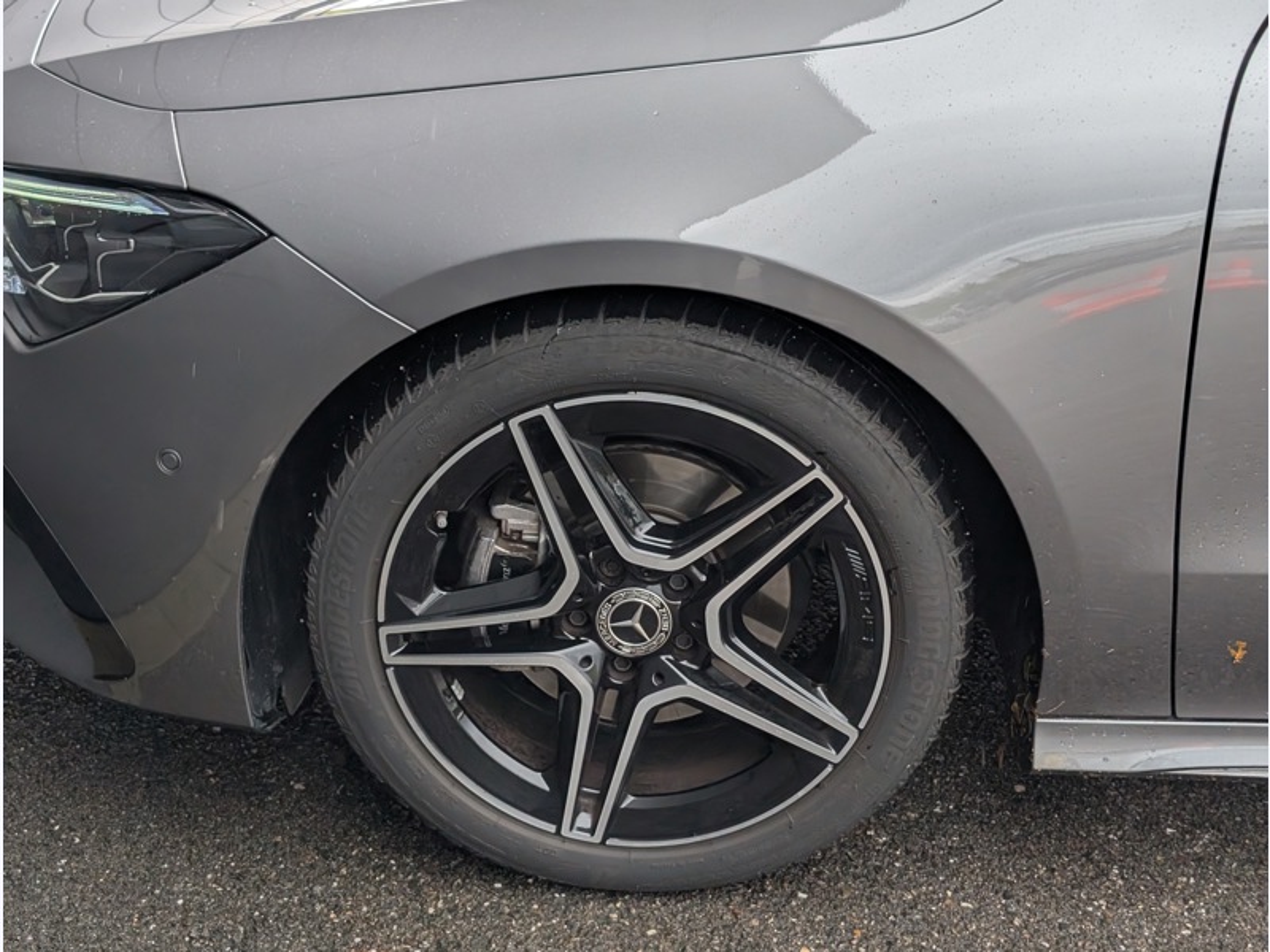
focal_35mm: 49
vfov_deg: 29.7
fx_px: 1798
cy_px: 476
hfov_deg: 38.9
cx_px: 635
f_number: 1.68
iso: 160
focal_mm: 6.9
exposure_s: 1/447
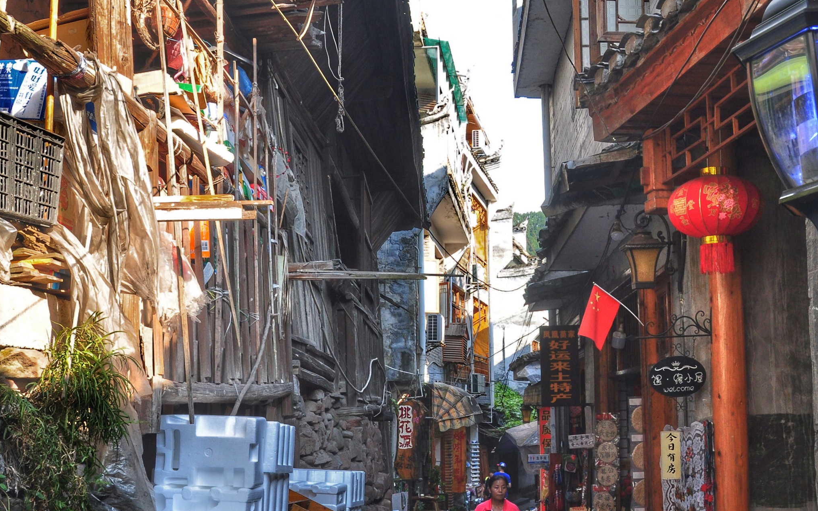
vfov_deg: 29.9
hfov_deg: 46.3
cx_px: 471
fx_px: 953
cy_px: 328
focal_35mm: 43
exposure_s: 1/125
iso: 400
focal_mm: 19
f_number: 9
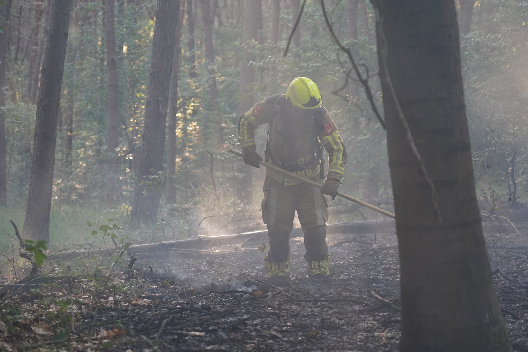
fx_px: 1540
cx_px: 264
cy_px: 176
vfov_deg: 13.0
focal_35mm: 105
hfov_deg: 19.5
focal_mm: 105
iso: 2000
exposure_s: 1/160
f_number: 4
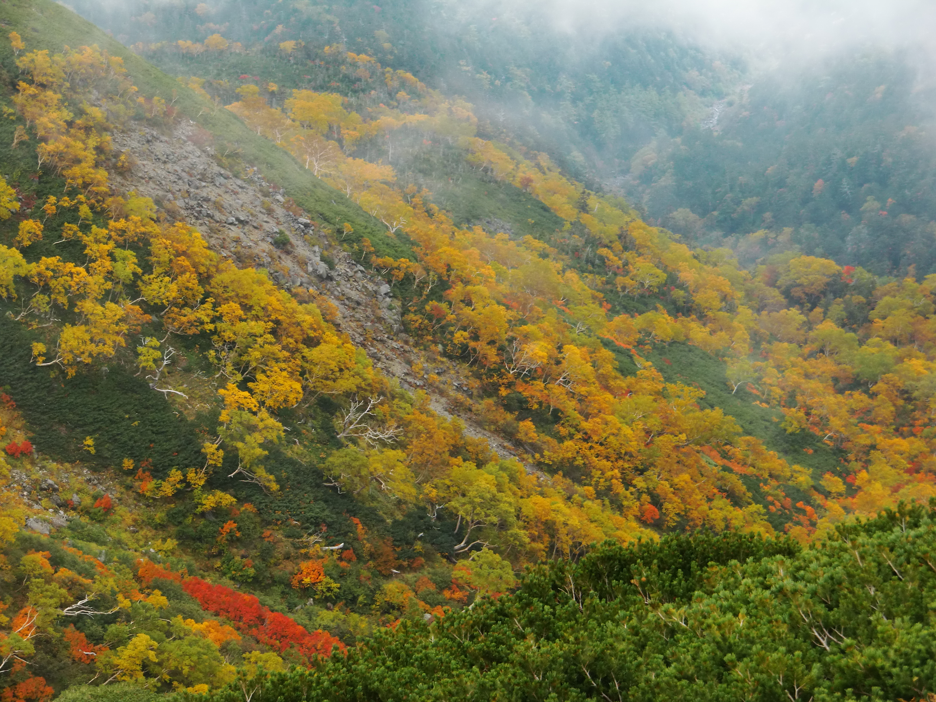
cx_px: 468
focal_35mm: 89
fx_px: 2407
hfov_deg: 22.0
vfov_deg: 16.6
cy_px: 351
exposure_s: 1/80
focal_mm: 16
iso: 100
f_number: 4.8
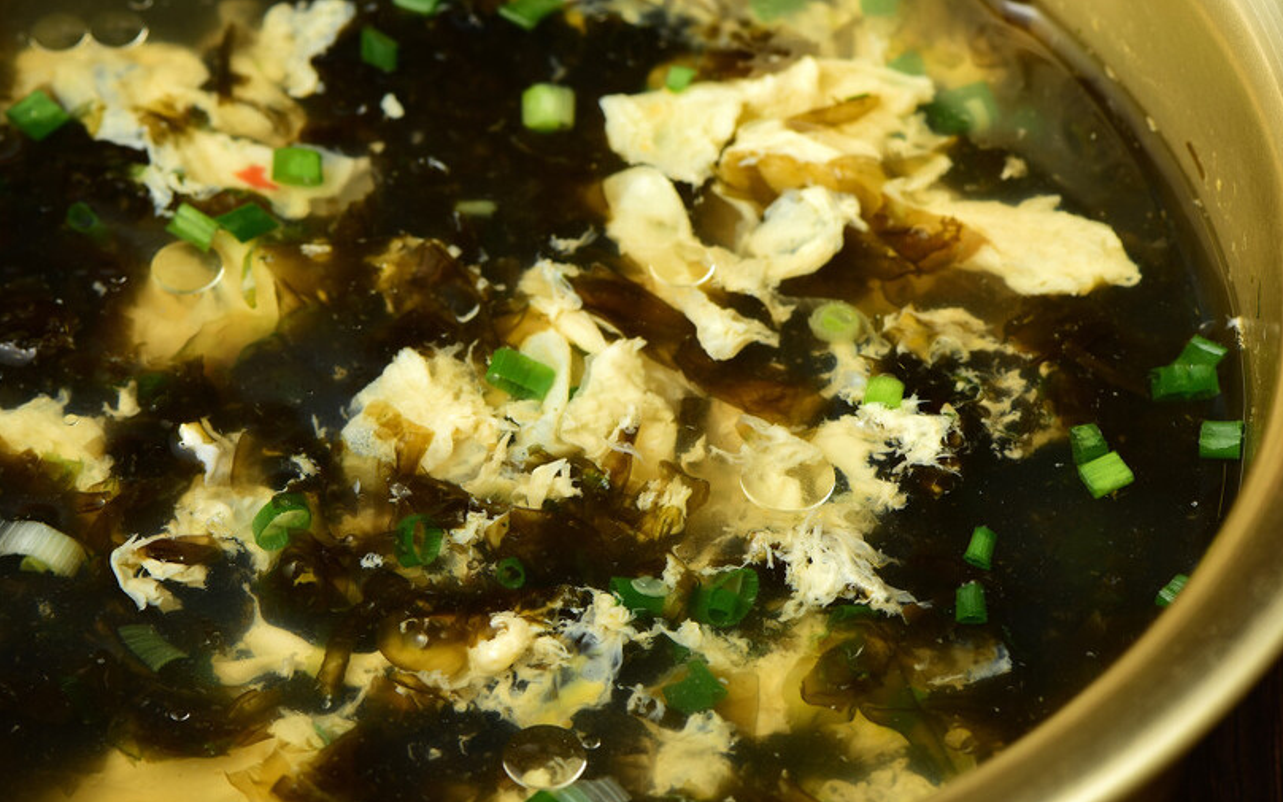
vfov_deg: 8.2
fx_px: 5560
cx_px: 430
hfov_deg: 13.1
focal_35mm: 159
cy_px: 364
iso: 125
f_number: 10
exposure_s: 1/160
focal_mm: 105
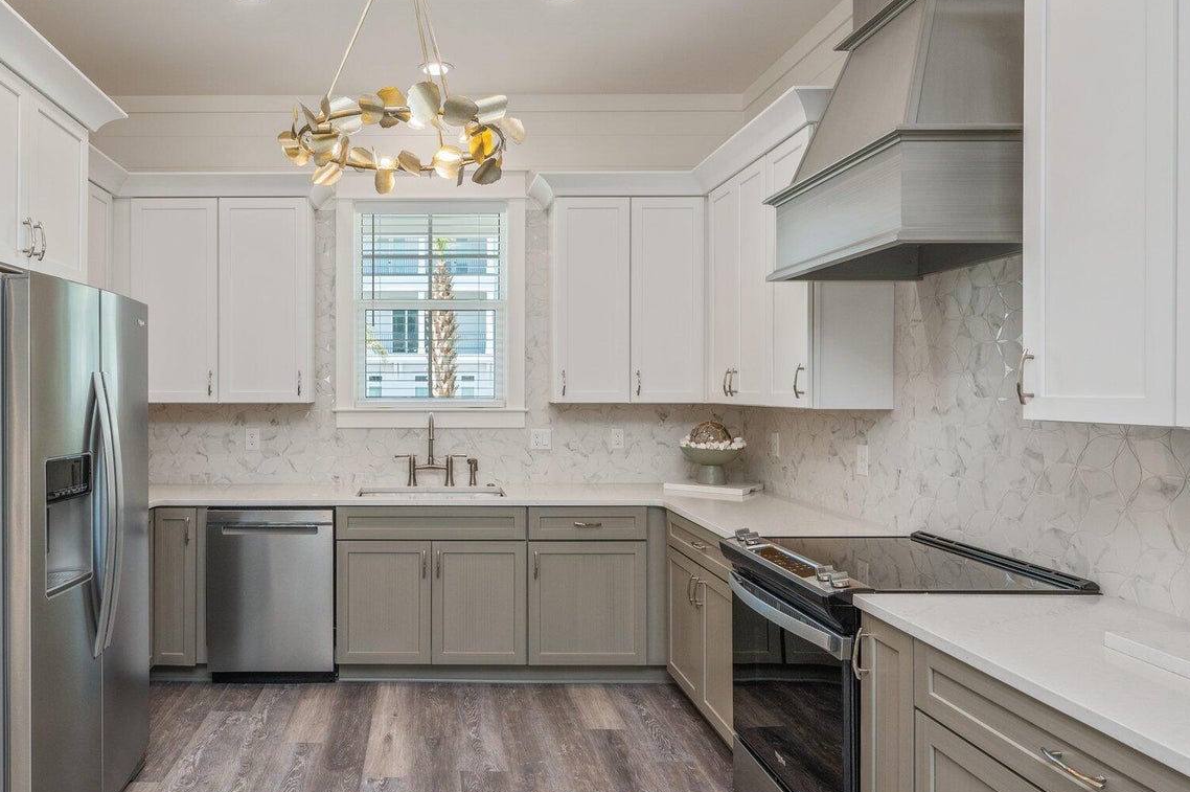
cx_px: 417
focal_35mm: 24
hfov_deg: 72.7
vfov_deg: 53.6
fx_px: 782
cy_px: 422
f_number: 9
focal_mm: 17.5
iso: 320
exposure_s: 1/30
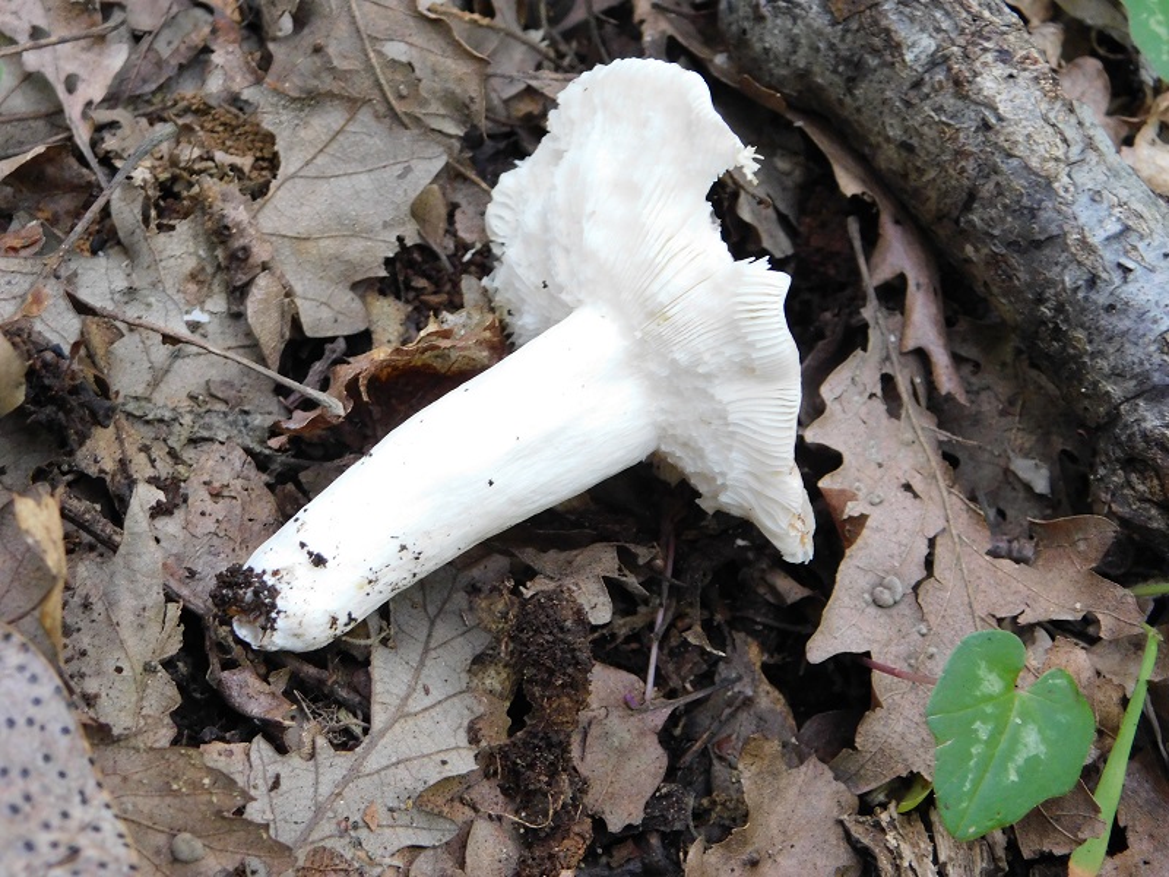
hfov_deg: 29.4
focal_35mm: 66
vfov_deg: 22.3
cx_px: 584
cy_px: 438
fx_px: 2229
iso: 400
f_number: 4.2
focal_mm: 11.7
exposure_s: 1/10
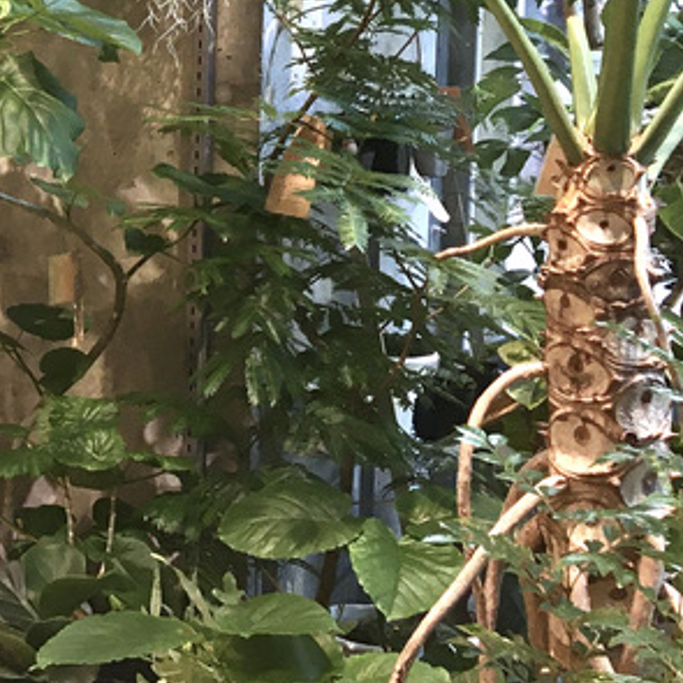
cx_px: -373
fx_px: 1987
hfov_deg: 17.4
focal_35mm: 89
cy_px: 28
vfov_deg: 19.1
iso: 25
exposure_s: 1/40
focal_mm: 4.15
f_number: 2.2
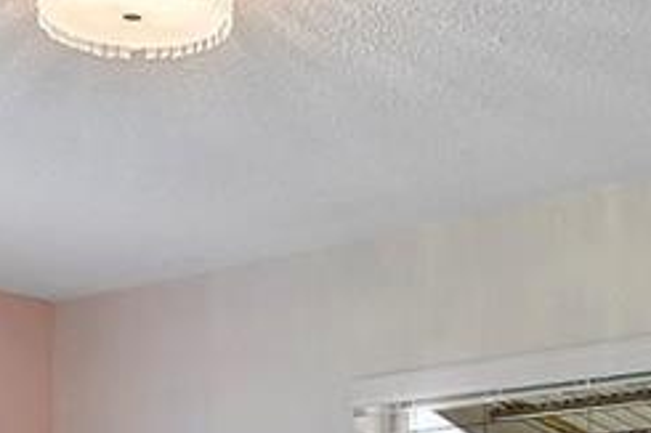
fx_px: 1859
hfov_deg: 19.9
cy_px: 683
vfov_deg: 12.5
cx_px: 290
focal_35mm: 103
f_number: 11
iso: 160
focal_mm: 10.5
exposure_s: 1/6
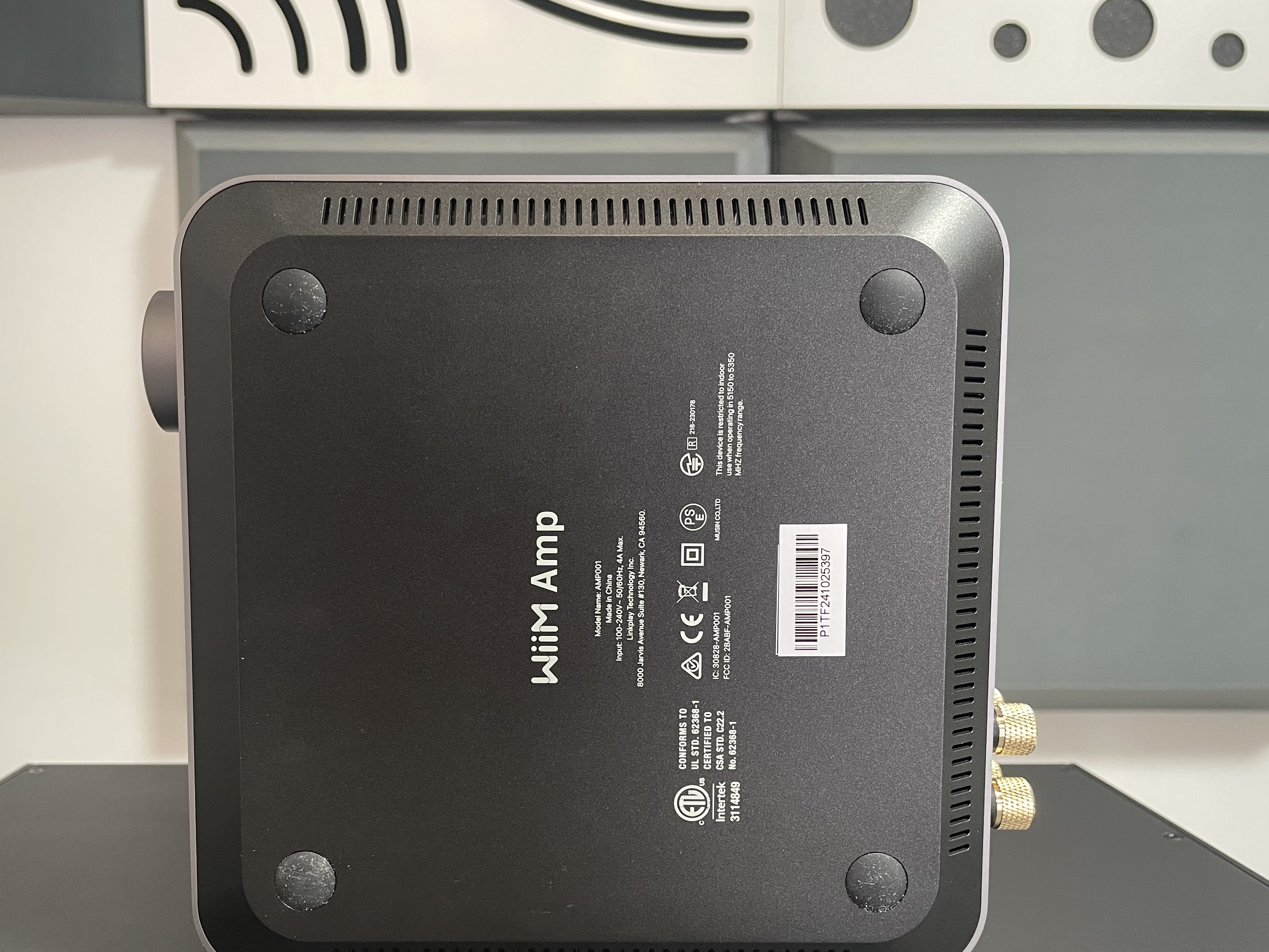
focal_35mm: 32
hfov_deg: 56.6
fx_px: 1173
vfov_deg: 43.9
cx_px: 552
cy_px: 577
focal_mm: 4.2
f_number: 1.6
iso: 125
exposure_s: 1/50
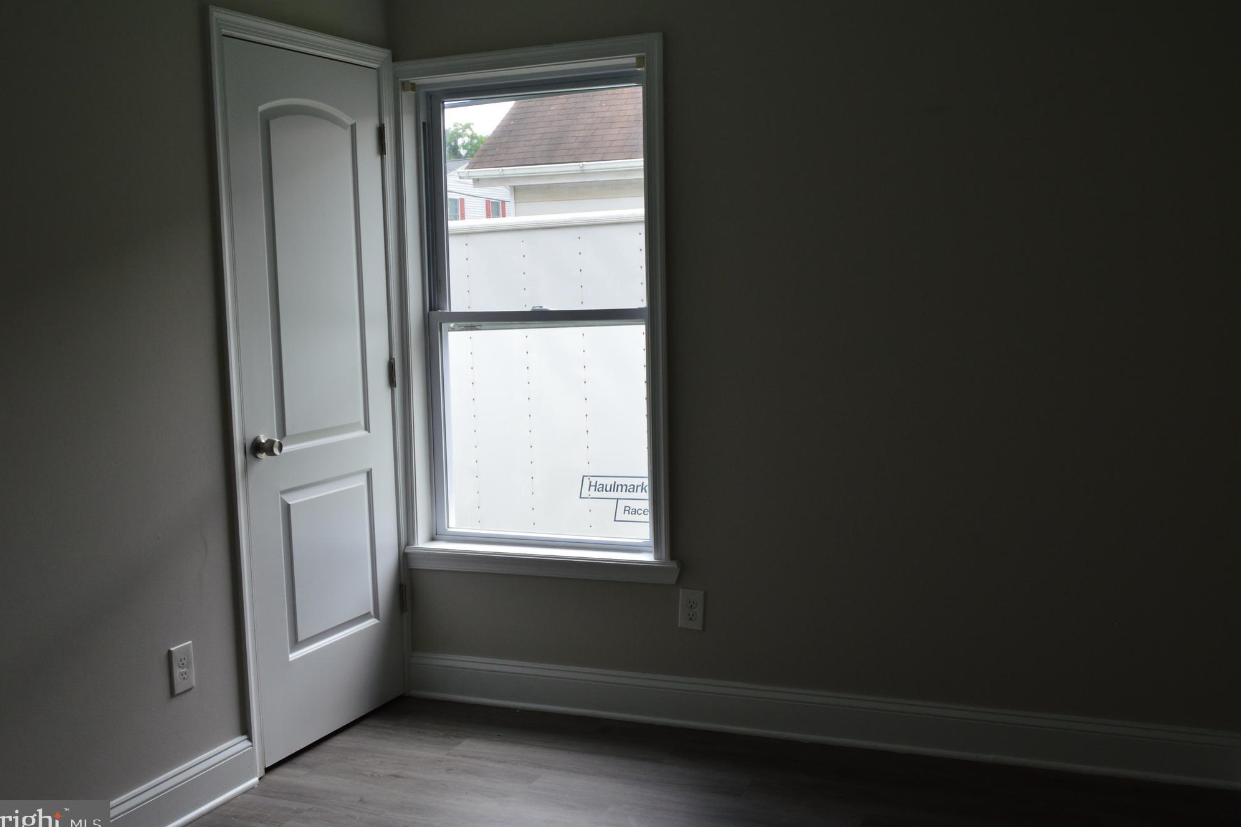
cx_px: 611
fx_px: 1275
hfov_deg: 51.9
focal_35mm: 37
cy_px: 421
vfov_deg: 35.9
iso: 400
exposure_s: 1/100
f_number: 9
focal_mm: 24
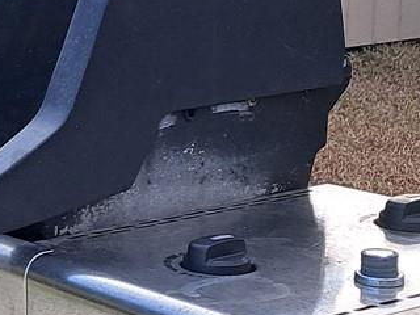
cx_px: -417
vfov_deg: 12.3
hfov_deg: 13.9
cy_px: 79
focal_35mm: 120
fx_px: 1456
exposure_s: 1/416
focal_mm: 5.23
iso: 50
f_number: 1.8
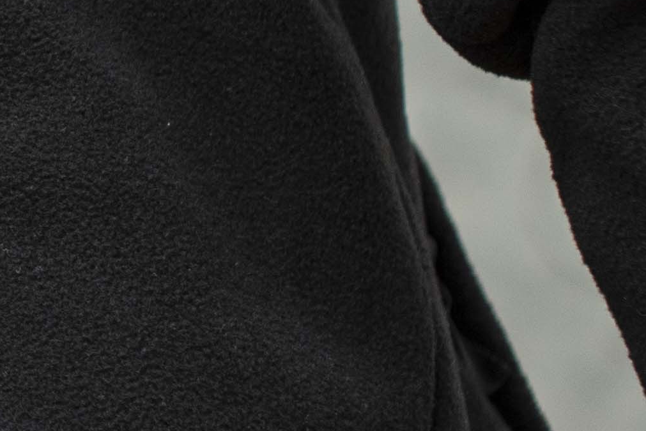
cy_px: -576
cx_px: -1030
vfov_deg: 3.7
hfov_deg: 5.4
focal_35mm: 364
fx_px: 6534
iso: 250
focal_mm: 50
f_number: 3.2
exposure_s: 1/800
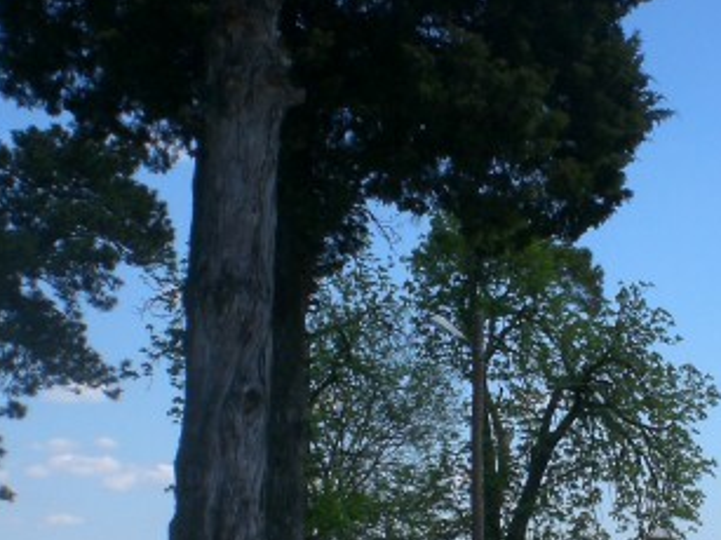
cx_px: 658
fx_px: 2061
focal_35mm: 99
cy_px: 620
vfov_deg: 14.5
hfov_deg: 19.5
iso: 50
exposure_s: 1/500
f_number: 4.4
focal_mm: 6.3
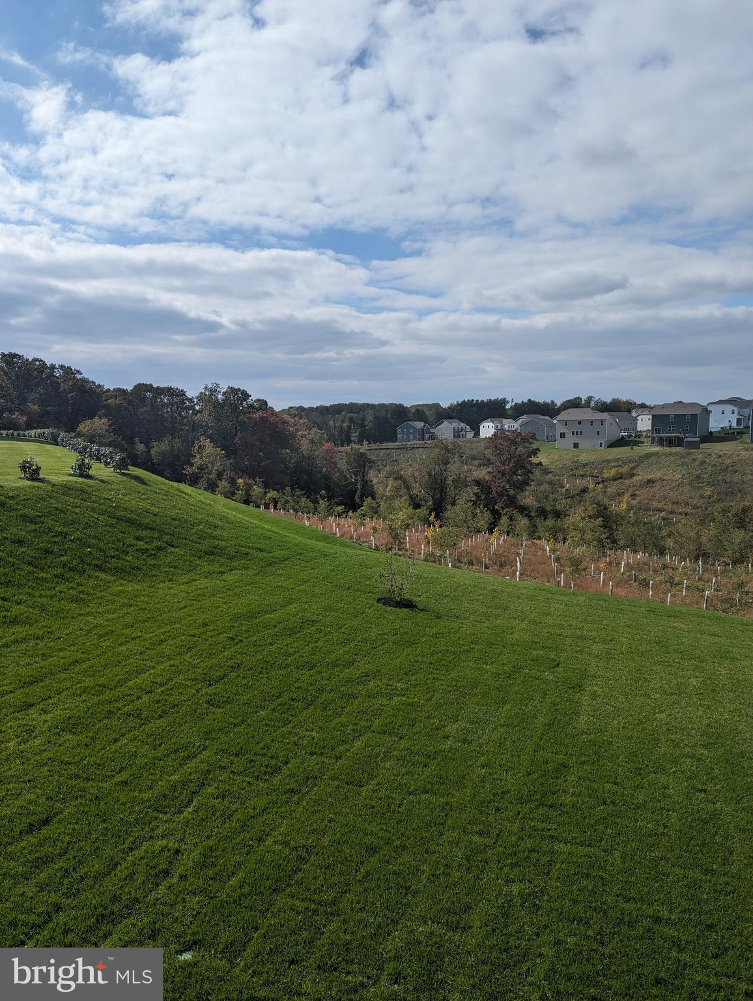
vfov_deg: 71.5
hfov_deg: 56.9
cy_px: 500
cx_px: 376
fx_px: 695
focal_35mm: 24
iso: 46
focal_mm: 6.81
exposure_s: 1/3650
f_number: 1.85
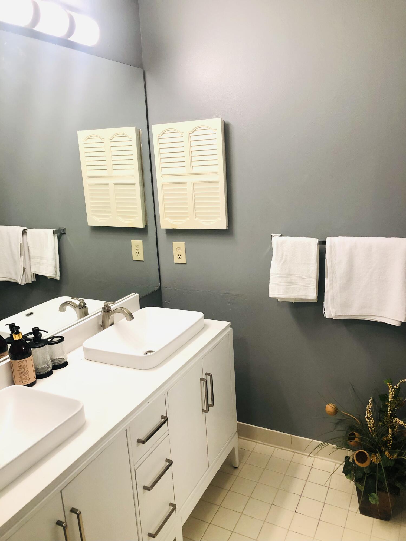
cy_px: 270
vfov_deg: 63.4
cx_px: 203
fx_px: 438
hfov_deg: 49.7
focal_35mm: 28
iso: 40
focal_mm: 3.99
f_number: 1.8
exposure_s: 1/30
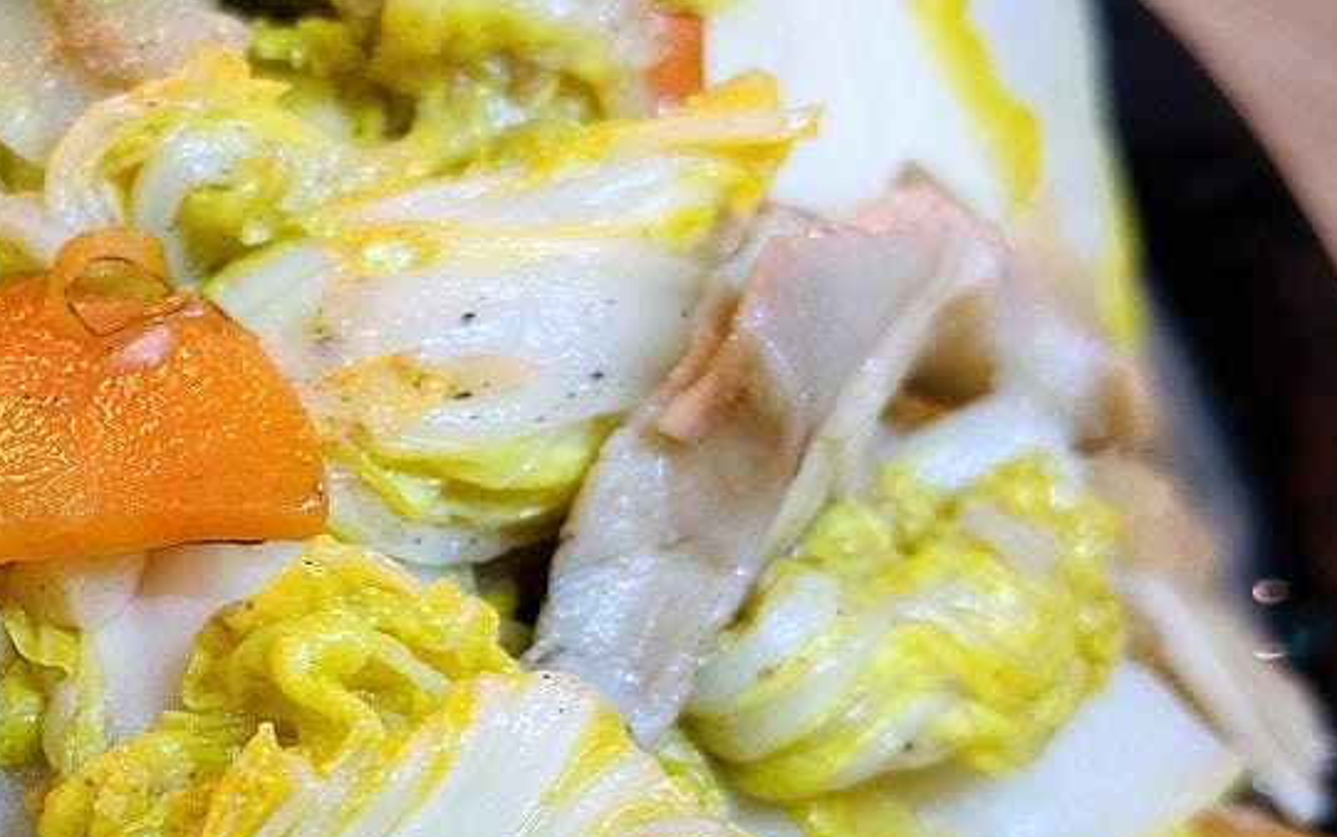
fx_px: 4119
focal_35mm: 113
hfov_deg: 17.9
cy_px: 599
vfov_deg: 11.6
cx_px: -35
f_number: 1.78
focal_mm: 6.86
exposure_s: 1/40
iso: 200
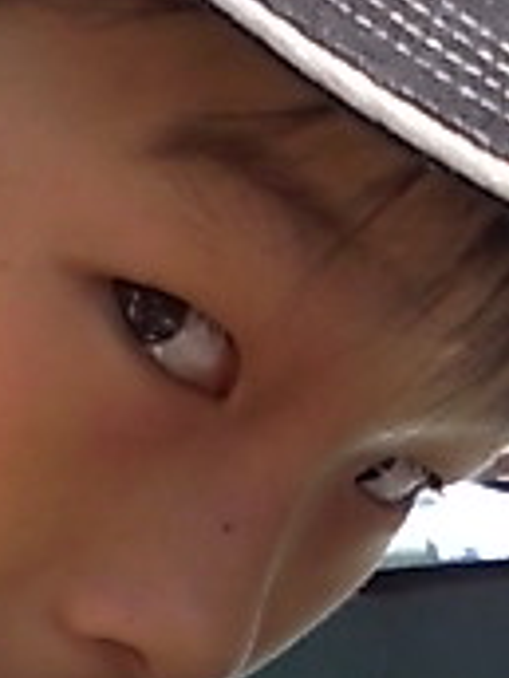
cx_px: 450
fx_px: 2117
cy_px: 796
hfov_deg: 13.6
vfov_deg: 17.4
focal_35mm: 108
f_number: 3.5
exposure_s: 1/417
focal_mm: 3.73
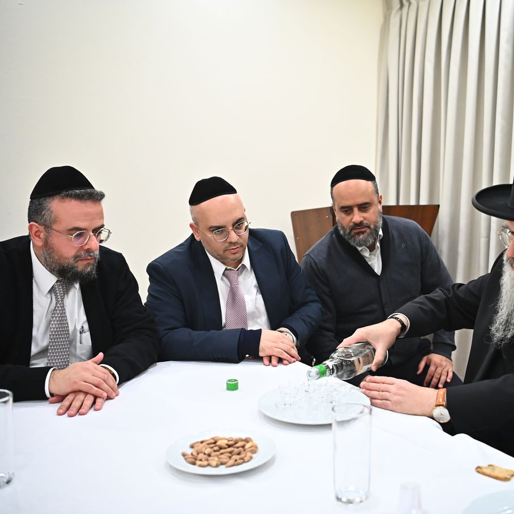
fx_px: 638
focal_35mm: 38
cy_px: 256
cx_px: 338
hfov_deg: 43.3
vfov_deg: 43.9
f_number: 2.8
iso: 3200
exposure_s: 1/125
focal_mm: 29
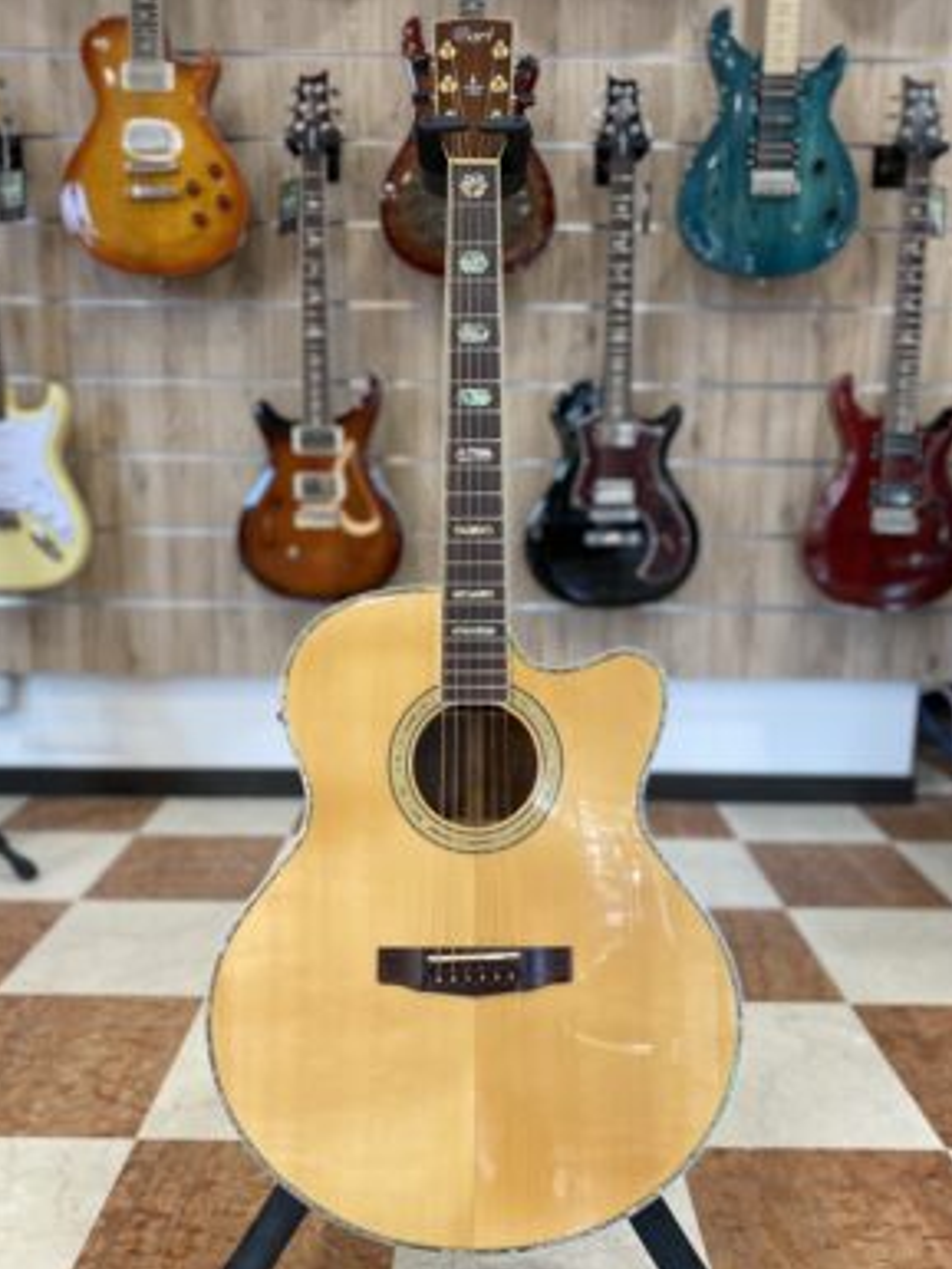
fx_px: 990
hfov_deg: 51.4
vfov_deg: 65.3
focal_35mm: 27
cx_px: 468
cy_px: 643
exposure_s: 1/100
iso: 125
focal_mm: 4.25
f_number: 1.8
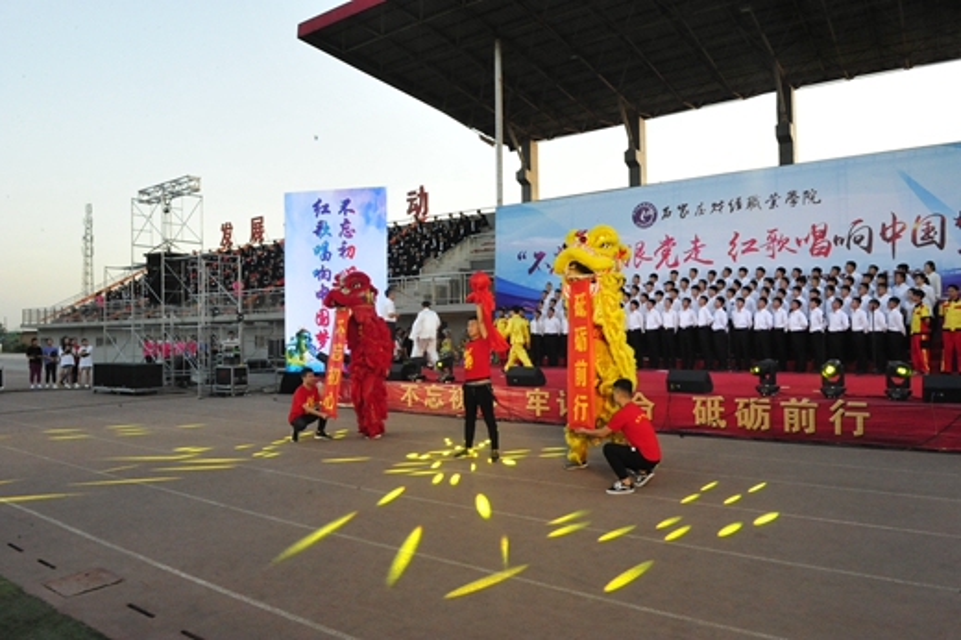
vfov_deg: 53.1
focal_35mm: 24
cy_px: 320
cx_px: 480
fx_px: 640
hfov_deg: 73.8
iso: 6400
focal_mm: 24
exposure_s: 1/80
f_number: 22
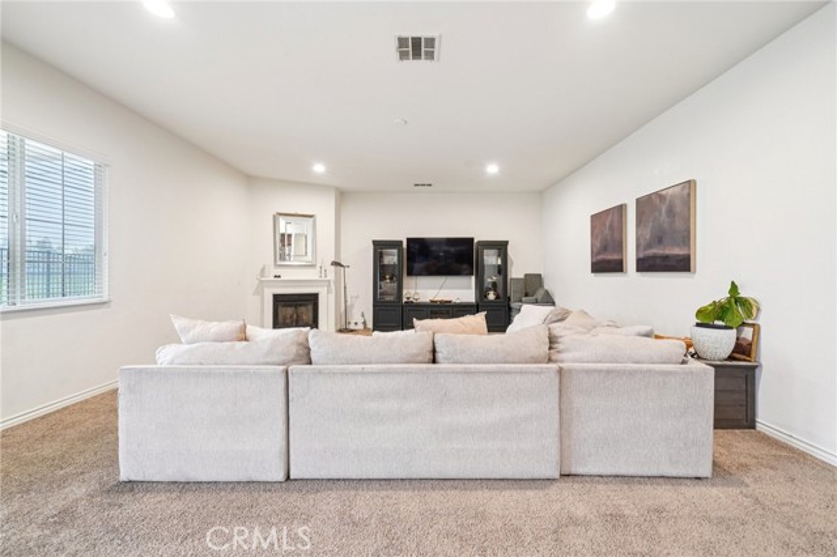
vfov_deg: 77.3
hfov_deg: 100.4
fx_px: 349
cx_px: 418
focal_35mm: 15
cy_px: 278
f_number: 8
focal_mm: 15
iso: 400
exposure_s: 1/2.5
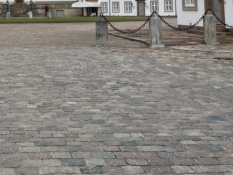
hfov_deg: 30.8
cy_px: -13
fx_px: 404
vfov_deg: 23.1
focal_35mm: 60
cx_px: 24
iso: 50
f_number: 1.6
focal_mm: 5.1
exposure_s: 1/5556
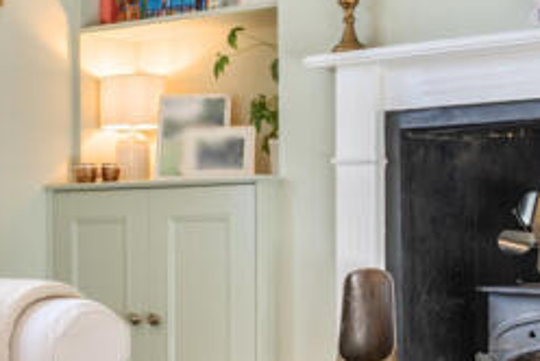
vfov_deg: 14.4
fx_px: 1427
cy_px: 256
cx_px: 132
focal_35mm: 95
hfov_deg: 21.2
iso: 100
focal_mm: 24
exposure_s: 1/1.67
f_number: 8
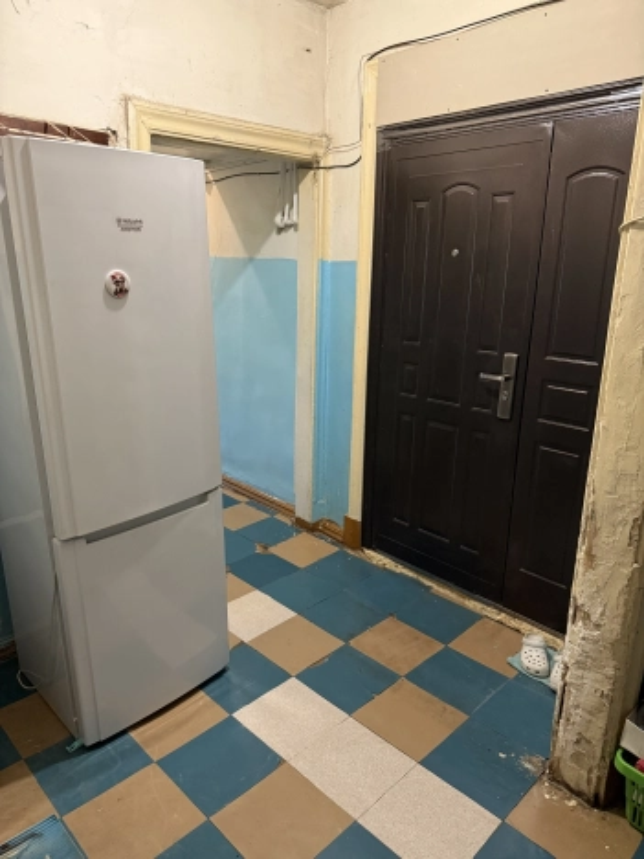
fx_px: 595
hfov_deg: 56.8
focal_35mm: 24
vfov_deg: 71.6
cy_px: 430
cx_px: 322
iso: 640
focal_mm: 6.76
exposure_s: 1/33
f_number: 1.78
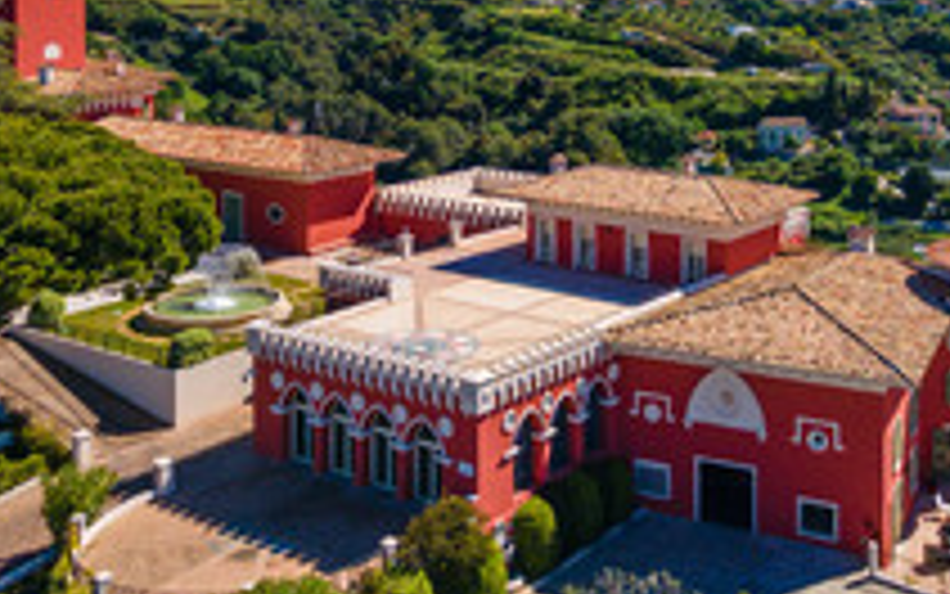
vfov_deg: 27.0
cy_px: 0
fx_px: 1165
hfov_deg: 44.0
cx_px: 601
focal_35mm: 45
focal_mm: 4.5
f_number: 2.8
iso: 100
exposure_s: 1/640
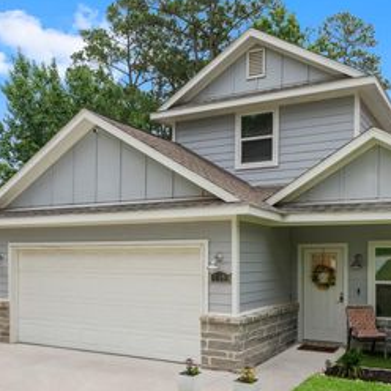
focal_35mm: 36
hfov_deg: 45.6
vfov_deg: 45.2
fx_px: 464
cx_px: 214
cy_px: 251
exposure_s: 1/1250
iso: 640
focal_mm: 21.2
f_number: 9
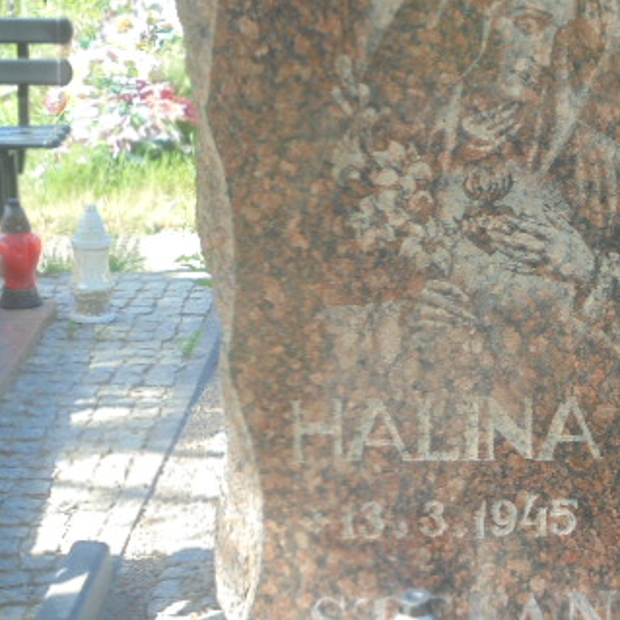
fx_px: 1763
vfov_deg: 19.9
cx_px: 603
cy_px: 317
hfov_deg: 19.4
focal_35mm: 87
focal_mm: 8.9
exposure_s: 1/60
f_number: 4.8
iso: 100
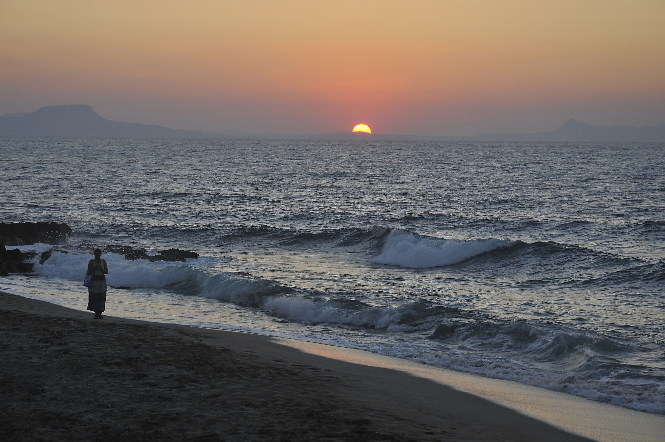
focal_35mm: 108
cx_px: 330
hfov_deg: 18.9
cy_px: 225
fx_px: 1993
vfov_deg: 12.7
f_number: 6.3
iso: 200
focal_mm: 70
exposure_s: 1/160
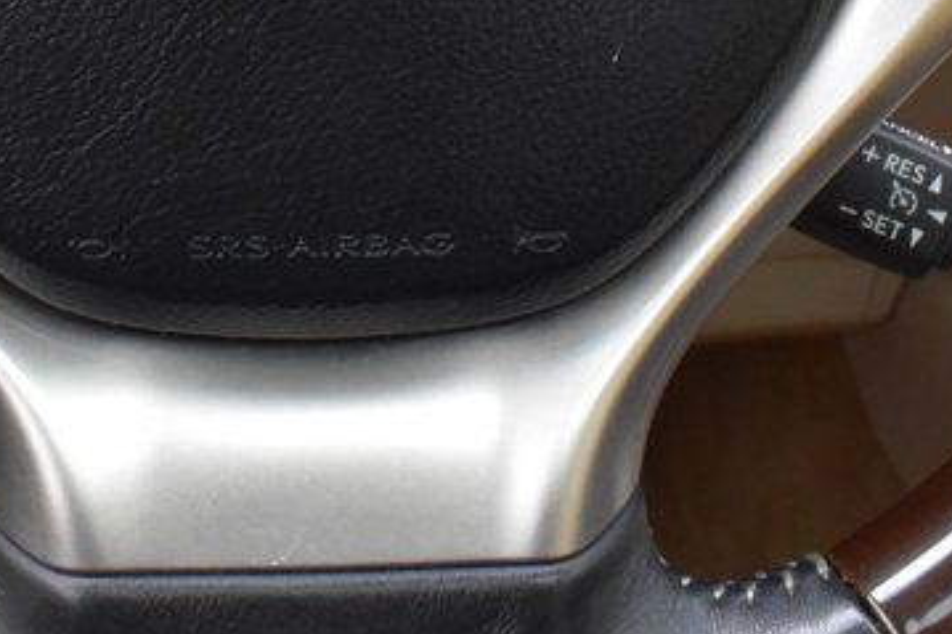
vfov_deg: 16.4
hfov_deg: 26.3
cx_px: 390
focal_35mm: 77
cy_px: -263
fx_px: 2035
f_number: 9
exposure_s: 1/100
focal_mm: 18
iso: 2500
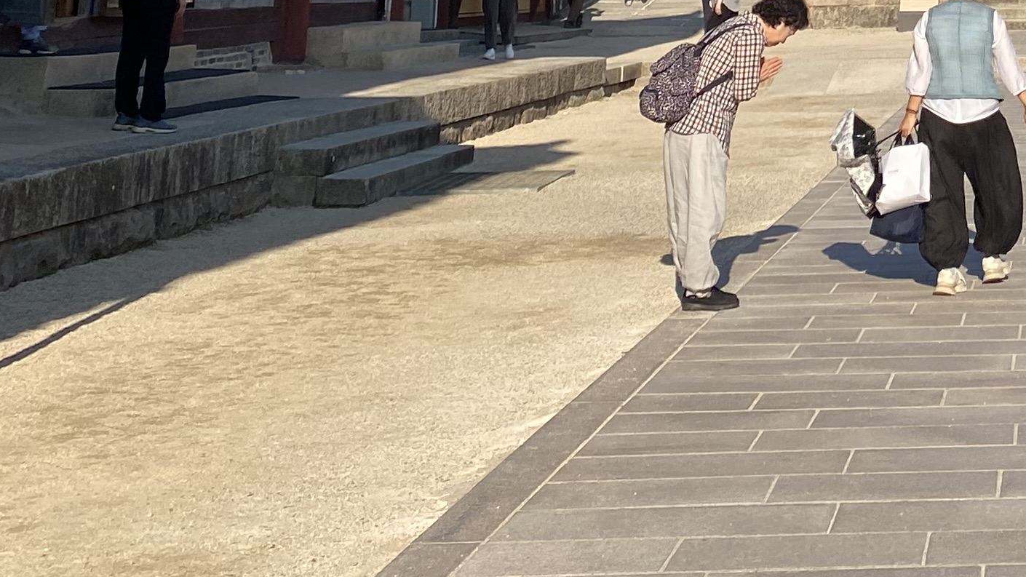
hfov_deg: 24.1
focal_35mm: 81
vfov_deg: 13.5
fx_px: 2204
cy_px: -440
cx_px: 1200
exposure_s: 1/2222
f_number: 1.8
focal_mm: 4.25
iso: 32
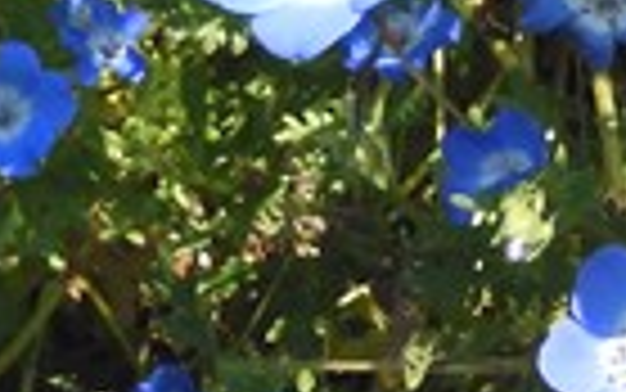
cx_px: 869
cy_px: 491
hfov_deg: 15.9
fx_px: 2099
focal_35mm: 123
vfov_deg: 10.5
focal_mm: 5.4
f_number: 3.5
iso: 100
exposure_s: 1/1000
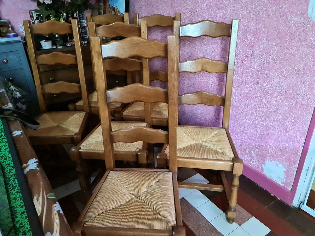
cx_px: 158
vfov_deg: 51.4
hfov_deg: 65.3
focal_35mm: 27
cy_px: 118
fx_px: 246
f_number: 2
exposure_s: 1/8
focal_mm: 5.9
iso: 1600
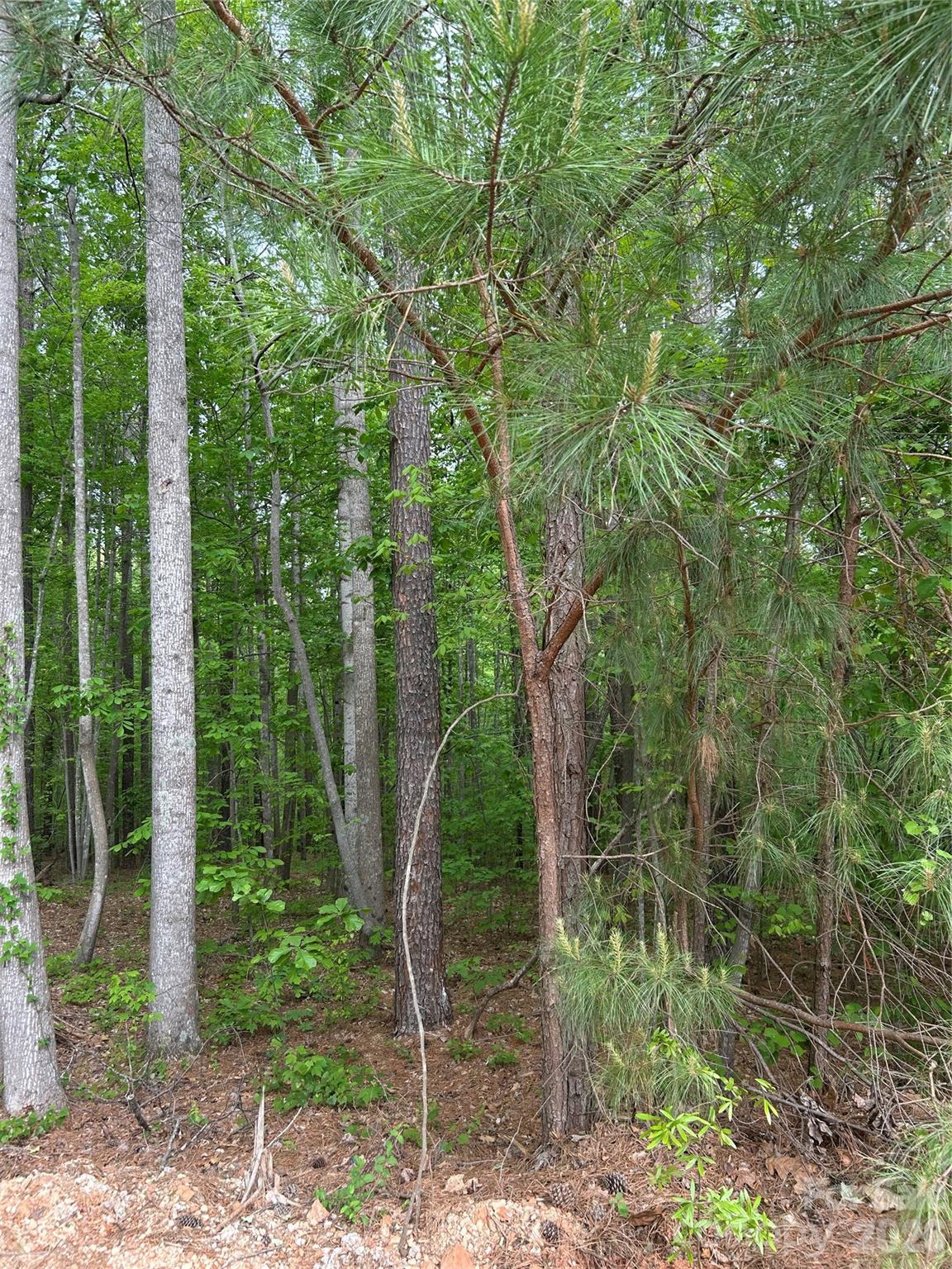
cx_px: 476
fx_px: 953
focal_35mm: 26
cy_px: 634
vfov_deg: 67.3
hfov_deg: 53.1
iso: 32
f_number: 1.5
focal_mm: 5.7
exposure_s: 1/136
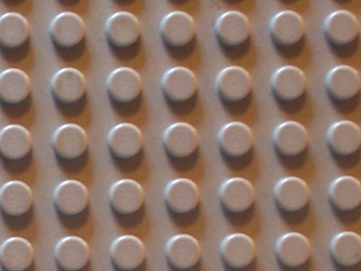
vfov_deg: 6.4
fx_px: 2419
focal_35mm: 232
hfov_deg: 8.4
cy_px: 297
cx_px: -138
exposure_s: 1/4
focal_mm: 10.8
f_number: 4
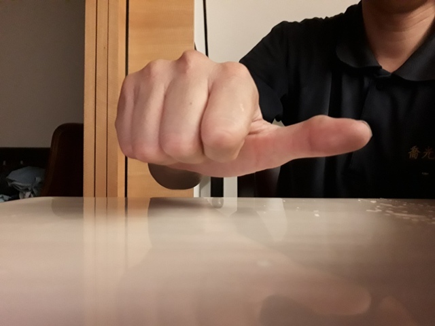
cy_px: 163
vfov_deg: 49.7
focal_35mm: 28
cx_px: 218
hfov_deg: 63.4
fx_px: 352
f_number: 1.9
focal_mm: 3.34
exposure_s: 1/8
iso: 400
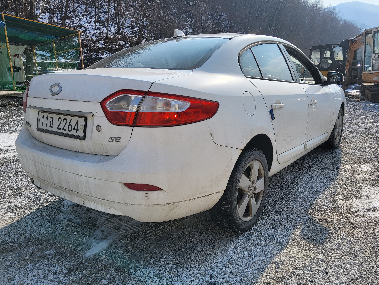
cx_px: 195
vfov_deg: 51.4
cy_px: 139
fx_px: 296
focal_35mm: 27
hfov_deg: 65.3
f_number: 1.8
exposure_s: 1/701
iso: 12
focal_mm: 3.98
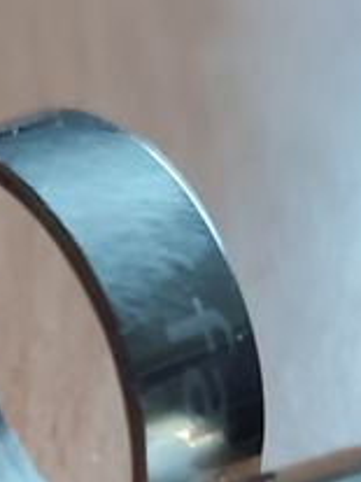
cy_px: 605
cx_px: -58
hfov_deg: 12.0
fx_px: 1684
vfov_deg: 15.6
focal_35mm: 121
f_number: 1.9
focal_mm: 6.04
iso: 331
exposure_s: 1/33
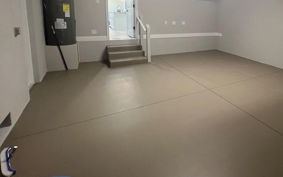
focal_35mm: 21
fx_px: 162
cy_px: 39
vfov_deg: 54.0
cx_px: 203
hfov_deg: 77.7
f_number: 1.8
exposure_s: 1/60
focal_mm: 1.57
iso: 200
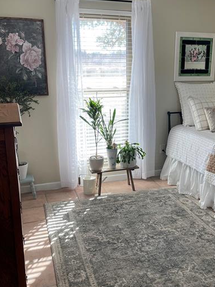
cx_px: 141
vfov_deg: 47.9
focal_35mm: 39
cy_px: 147
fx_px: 323
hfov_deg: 36.5
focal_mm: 4.2
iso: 80
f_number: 1.6
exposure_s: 1/121
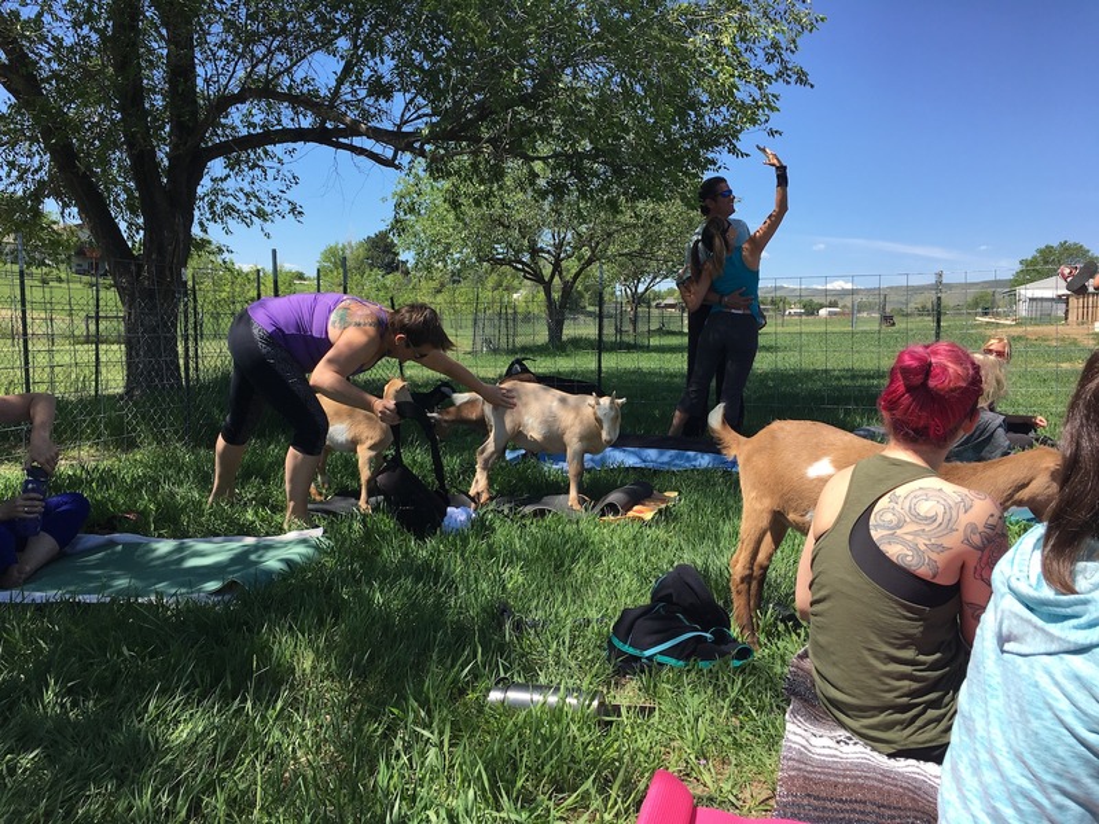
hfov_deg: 61.7
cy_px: 412
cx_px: 550
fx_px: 921
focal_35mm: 29
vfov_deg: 48.2
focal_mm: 4.15
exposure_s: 1/1099
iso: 25
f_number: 2.2
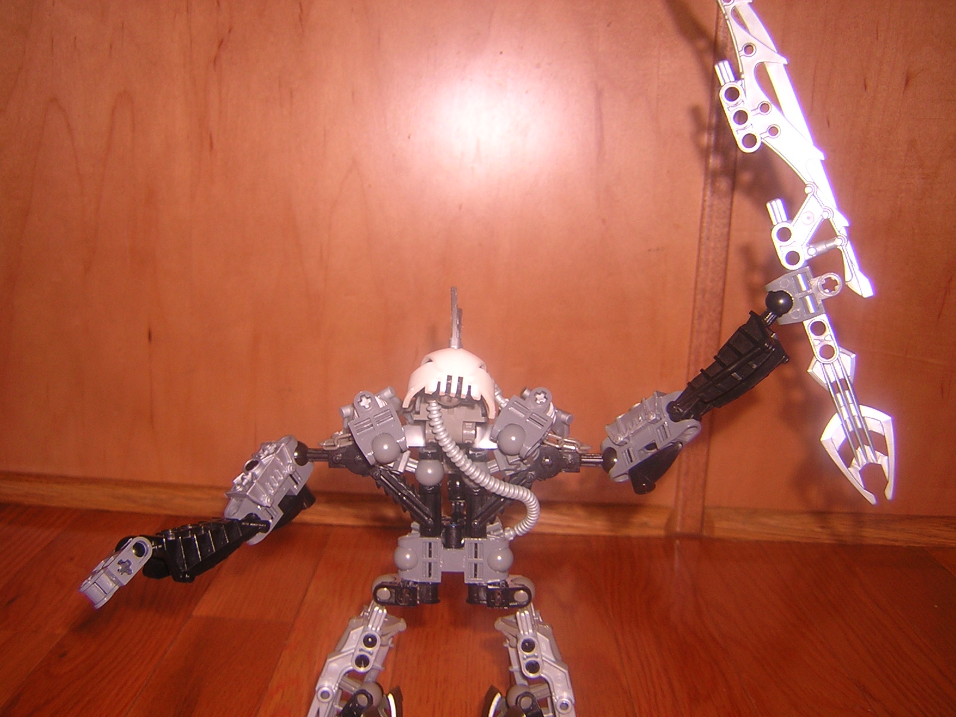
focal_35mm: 36
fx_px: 994
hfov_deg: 51.4
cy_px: 358
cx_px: 478
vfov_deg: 39.7
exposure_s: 1/60.1
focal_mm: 4.7
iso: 100
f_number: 2.6
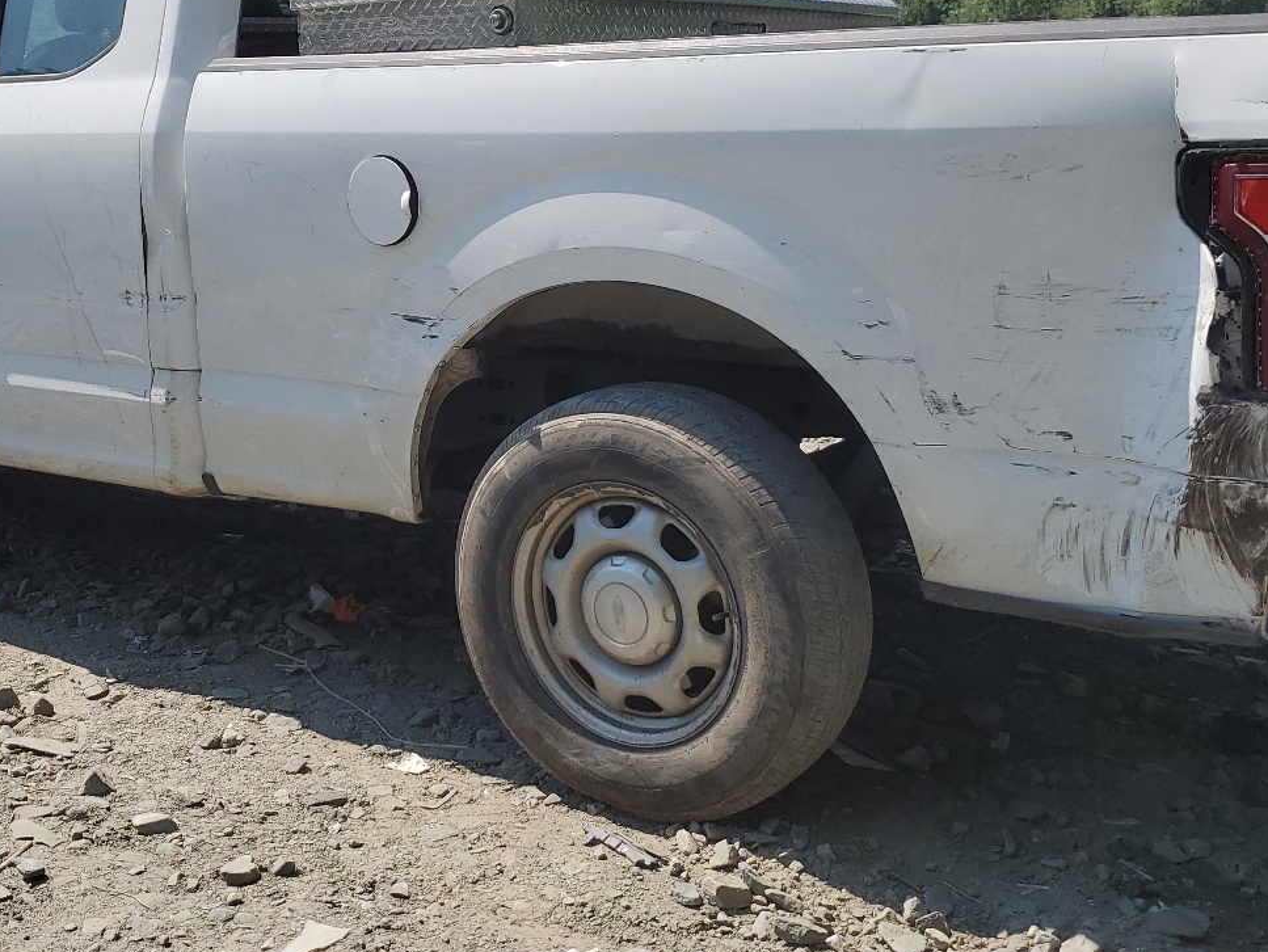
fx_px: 1576
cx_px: 517
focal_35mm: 43
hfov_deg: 43.6
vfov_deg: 33.6
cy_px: 413
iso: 50
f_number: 1.5
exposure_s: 1/3333
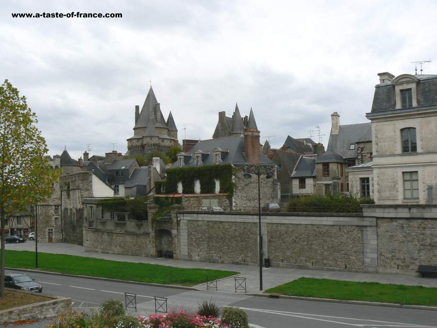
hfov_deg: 51.4
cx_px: 218
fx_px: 454
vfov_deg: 39.7
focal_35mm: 36
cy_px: 164
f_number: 5.6
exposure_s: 1/320
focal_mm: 6
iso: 80
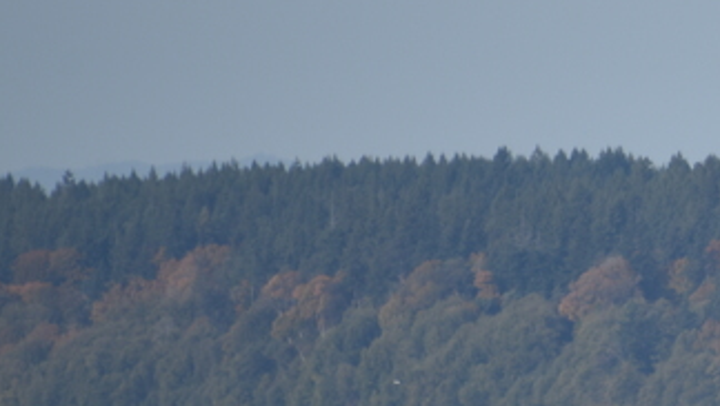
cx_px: 996
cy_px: 277
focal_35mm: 1240
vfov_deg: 1.0
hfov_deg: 1.7
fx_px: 23697
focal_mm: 300
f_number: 5.6
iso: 100
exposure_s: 1/640
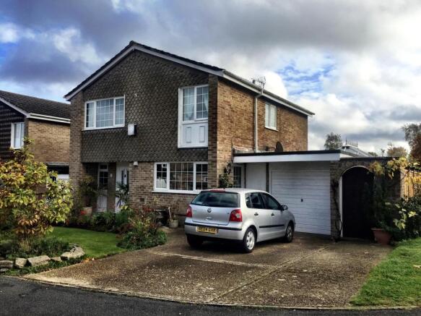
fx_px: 353
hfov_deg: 61.7
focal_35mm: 29
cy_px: 158
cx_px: 210
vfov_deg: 48.2
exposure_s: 1/1799
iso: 32
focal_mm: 4.15
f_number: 2.2
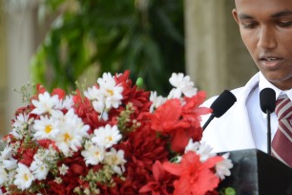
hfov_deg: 3.5
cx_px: 276
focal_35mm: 587
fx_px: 4761
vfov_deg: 2.3
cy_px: 106
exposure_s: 1/125
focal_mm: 300
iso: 400
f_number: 5.6
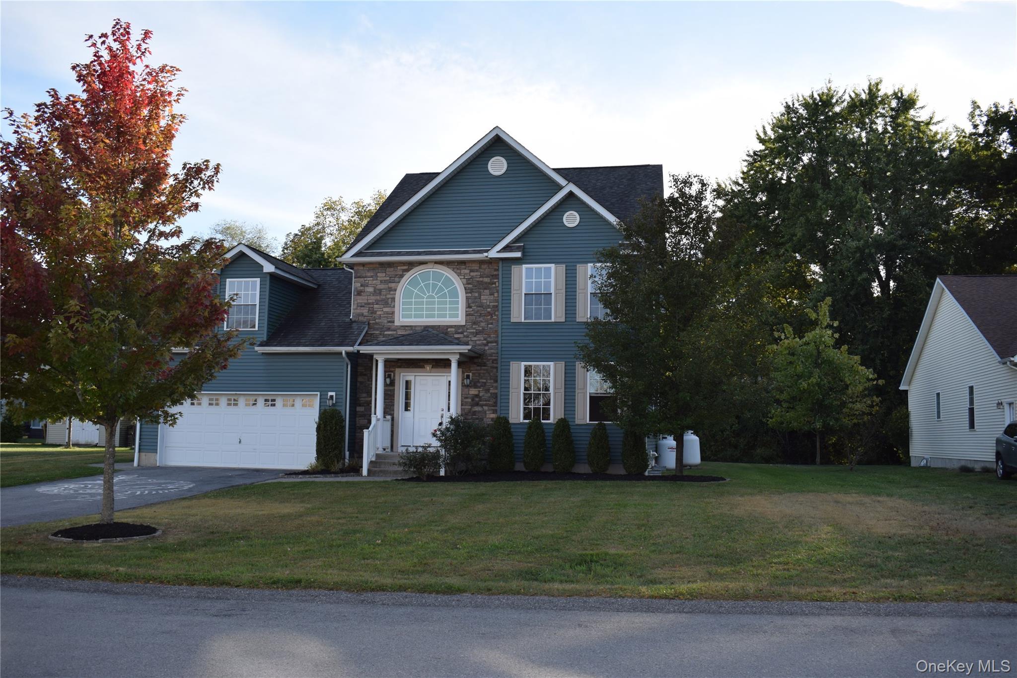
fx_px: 974
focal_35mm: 34
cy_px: 339
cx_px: 508
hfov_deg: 55.1
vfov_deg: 38.4
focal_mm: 23
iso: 100
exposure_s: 1/200
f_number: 7.1
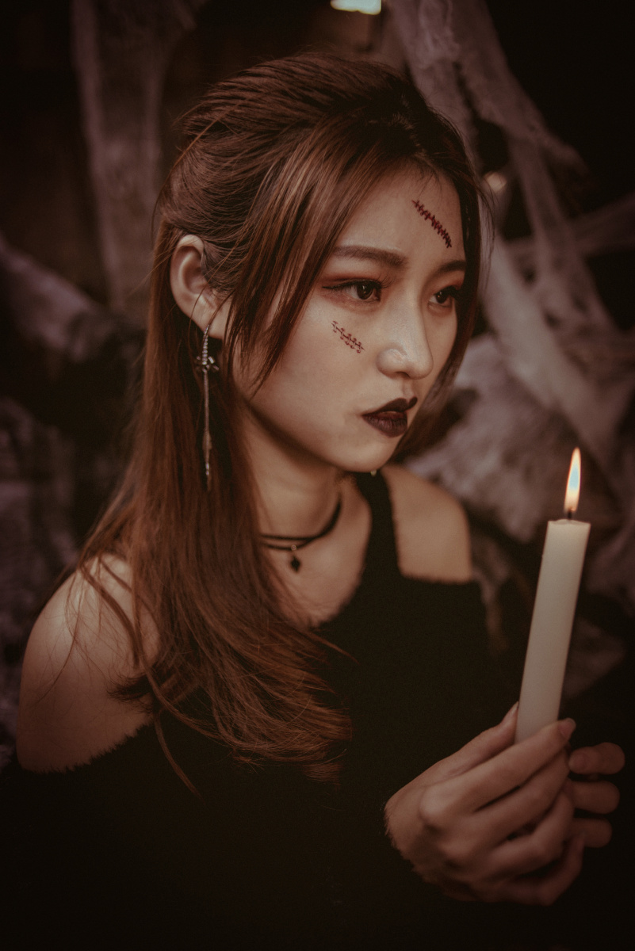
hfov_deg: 37.9
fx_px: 925
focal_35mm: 35
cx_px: 318
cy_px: 476
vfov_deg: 54.4
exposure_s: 1/320
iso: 125
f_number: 2
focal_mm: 35
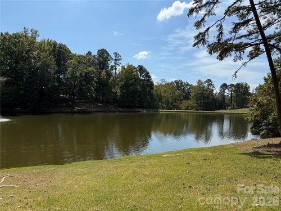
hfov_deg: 71.6
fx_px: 195
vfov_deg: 56.8
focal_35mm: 24
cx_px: 140
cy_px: 106
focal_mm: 6.76
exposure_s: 1/6173
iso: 80
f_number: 1.78
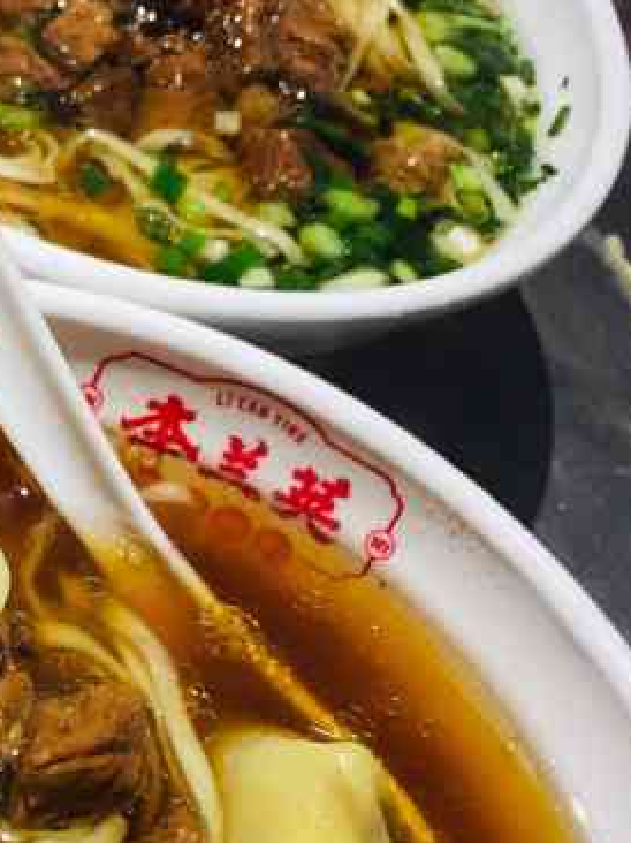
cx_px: 90
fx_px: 1801
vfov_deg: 26.0
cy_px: 651
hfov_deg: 19.6
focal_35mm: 74
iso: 32
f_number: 2.2
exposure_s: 1/33
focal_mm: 4.15
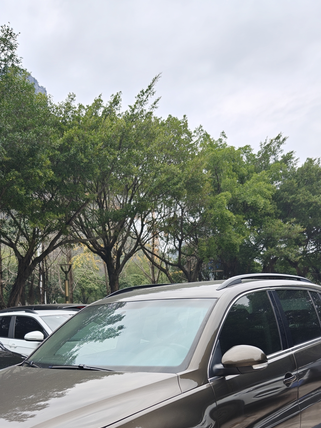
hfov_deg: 35.0
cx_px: 121
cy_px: 368
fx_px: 507
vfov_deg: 42.7
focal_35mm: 41
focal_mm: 8.67
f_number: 1.8
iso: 200
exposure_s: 1/200
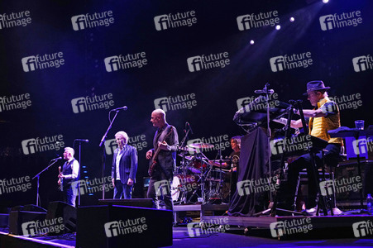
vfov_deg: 29.2
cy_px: 124
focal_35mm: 46
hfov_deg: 42.8
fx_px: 476
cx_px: 186
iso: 3200
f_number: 5
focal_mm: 46
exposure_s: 1/200
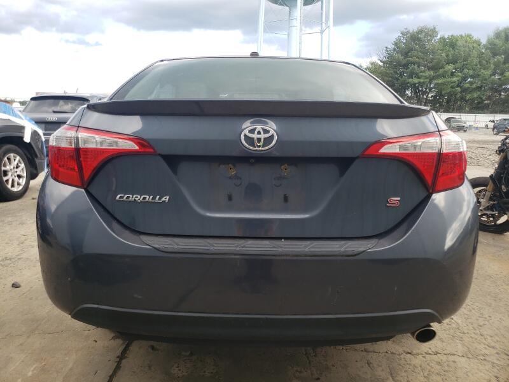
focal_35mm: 26
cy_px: 191
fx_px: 382
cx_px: 254
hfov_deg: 67.3
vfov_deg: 53.1
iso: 50
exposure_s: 1/556
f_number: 1.5
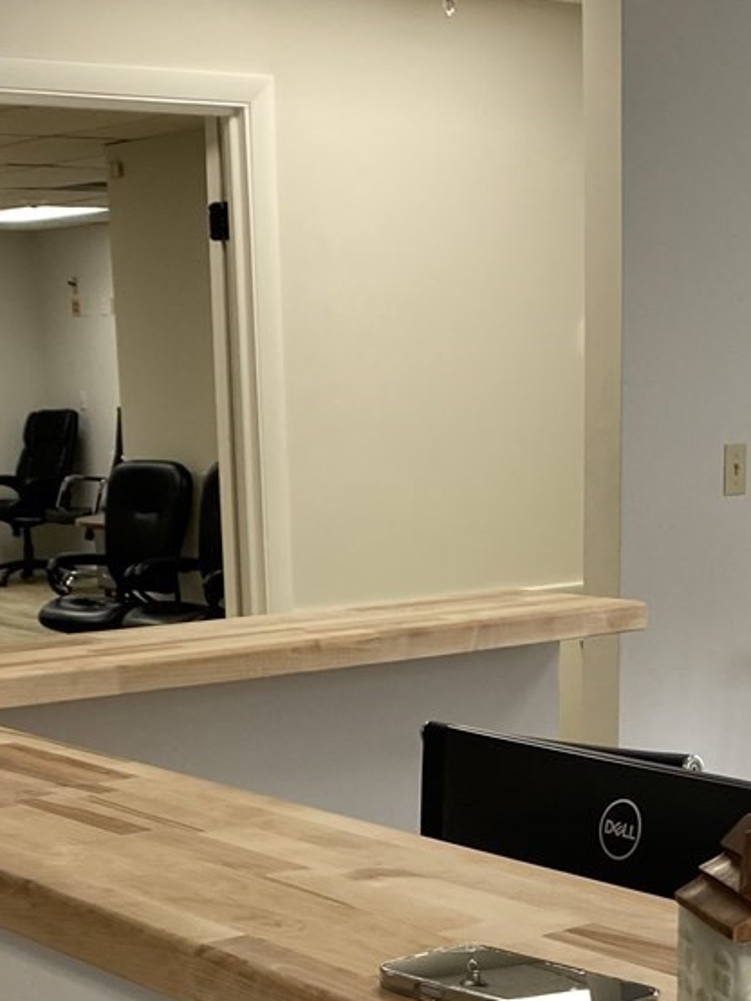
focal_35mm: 72
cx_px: 413
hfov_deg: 20.4
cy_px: 952
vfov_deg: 25.9
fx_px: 2084
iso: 100
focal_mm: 4.25
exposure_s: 1/120
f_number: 1.8
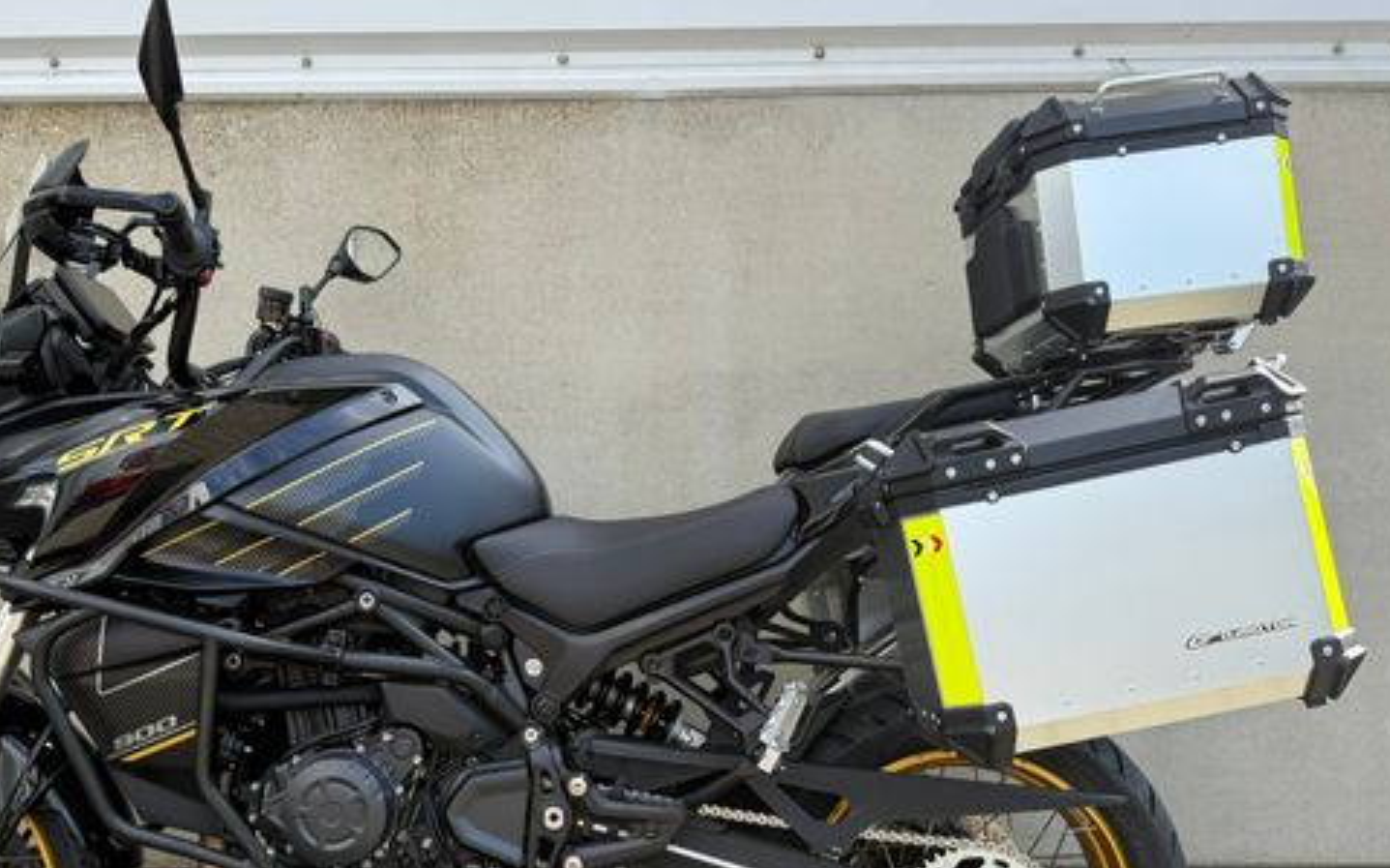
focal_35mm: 34
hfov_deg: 56.2
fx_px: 1288
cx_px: 548
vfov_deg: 37.0
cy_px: 549
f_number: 1.78
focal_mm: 6.76
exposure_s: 1/1060
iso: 80
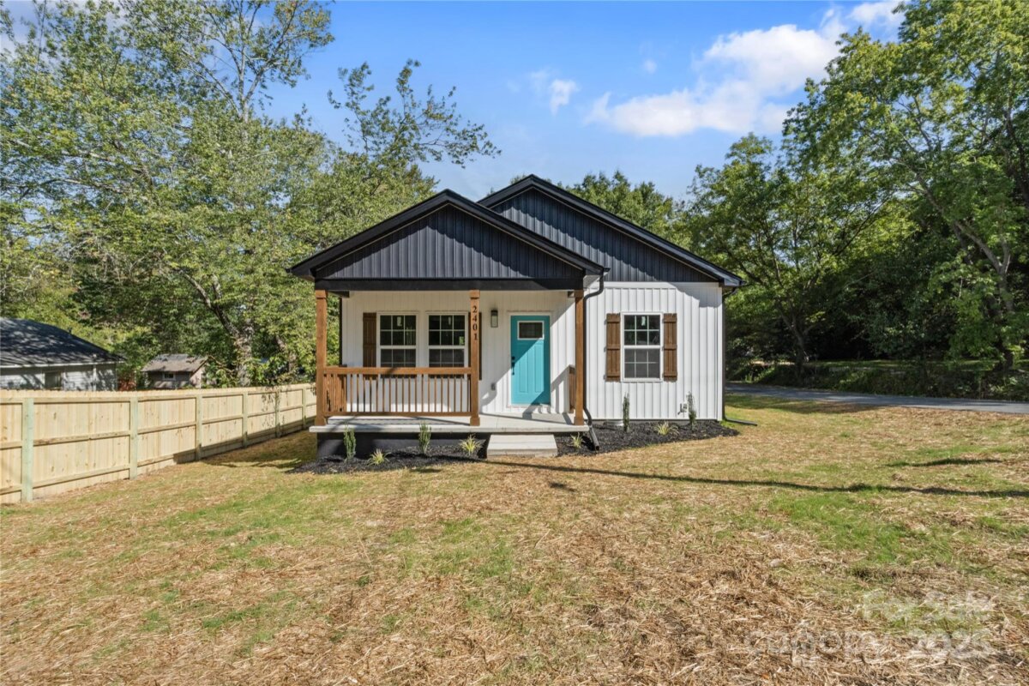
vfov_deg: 72.1
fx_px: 472
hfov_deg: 95.0
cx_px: 514
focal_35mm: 16
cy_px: 343
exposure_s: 1/320
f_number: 16
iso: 640
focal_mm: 11
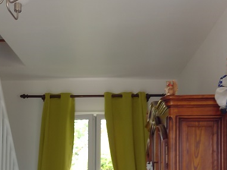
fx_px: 387
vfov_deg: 24.1
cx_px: 80
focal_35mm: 59
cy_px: 156
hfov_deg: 32.5
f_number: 2
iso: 100
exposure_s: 1/50
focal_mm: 4.6
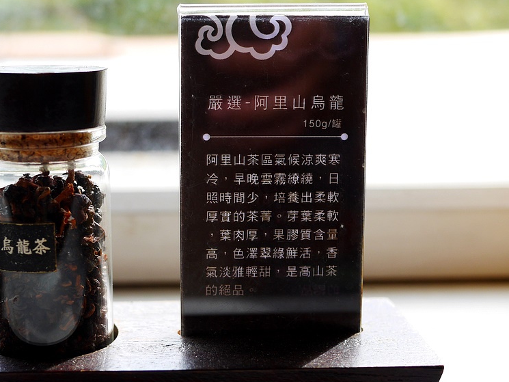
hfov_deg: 34.6
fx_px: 809
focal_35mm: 55
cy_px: 188
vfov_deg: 26.6
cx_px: 176
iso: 200
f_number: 2.8
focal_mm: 20
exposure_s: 1/320
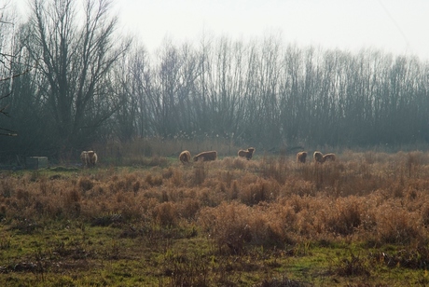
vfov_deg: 8.7
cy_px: 144
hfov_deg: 13.0
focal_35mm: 158
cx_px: 214
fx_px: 1885
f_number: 14
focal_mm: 105
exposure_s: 1/114
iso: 320
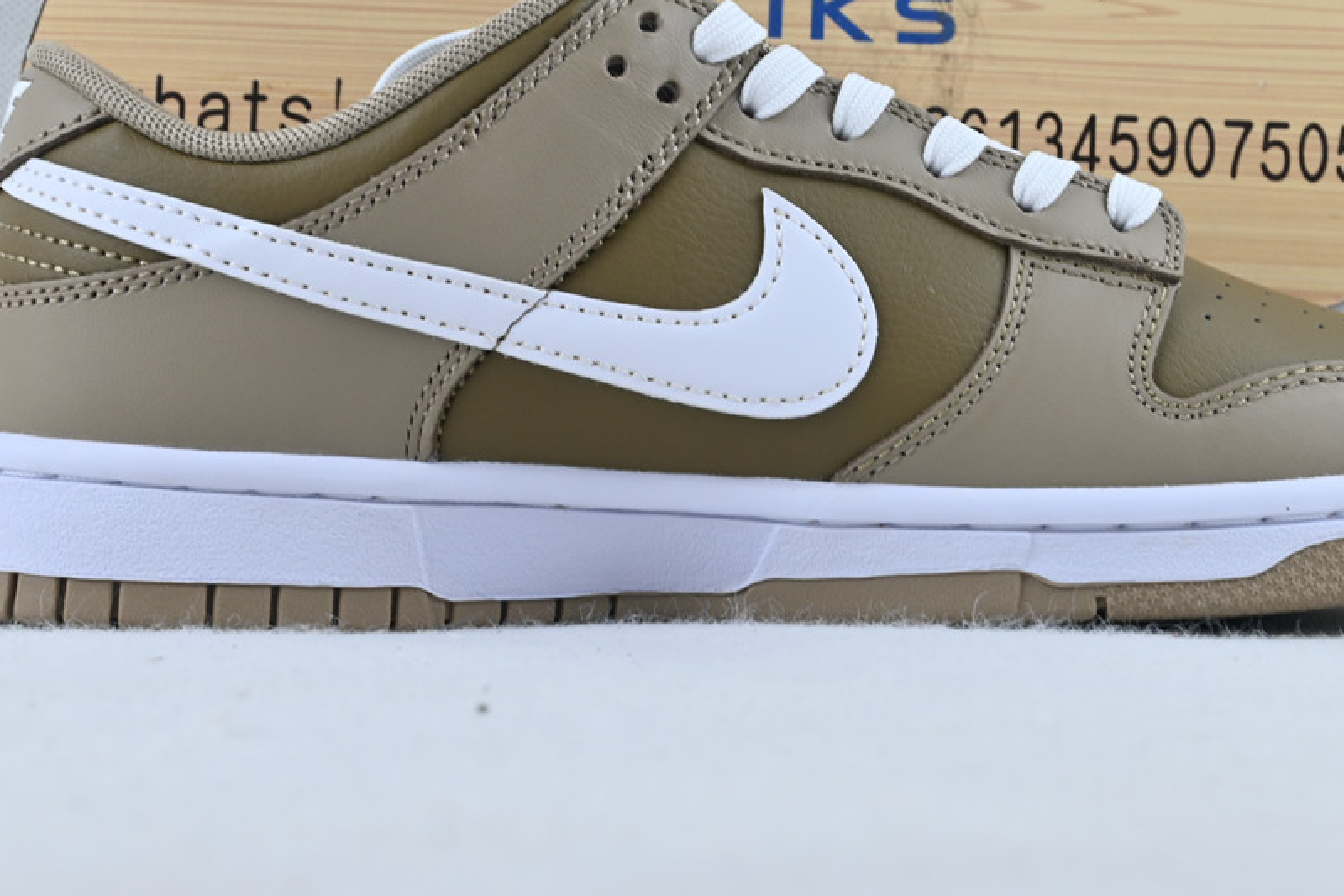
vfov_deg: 17.3
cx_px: 746
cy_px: 261
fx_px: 2939
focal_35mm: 79
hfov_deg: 25.7
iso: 100
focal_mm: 35
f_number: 7.1
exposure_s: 1/30
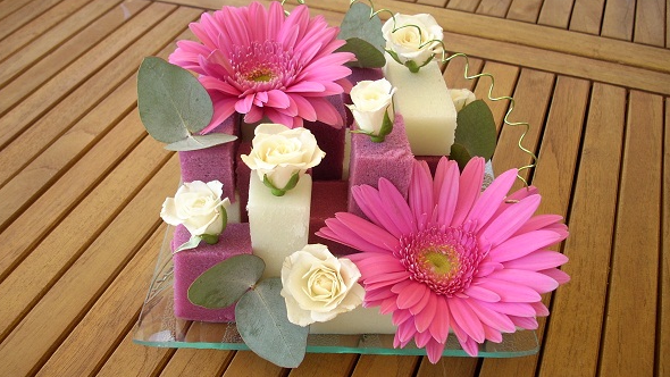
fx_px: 728
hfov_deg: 49.4
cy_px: 188
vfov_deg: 29.0
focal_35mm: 41
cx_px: 330
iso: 64
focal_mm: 6.2
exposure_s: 1/220
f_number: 2.8
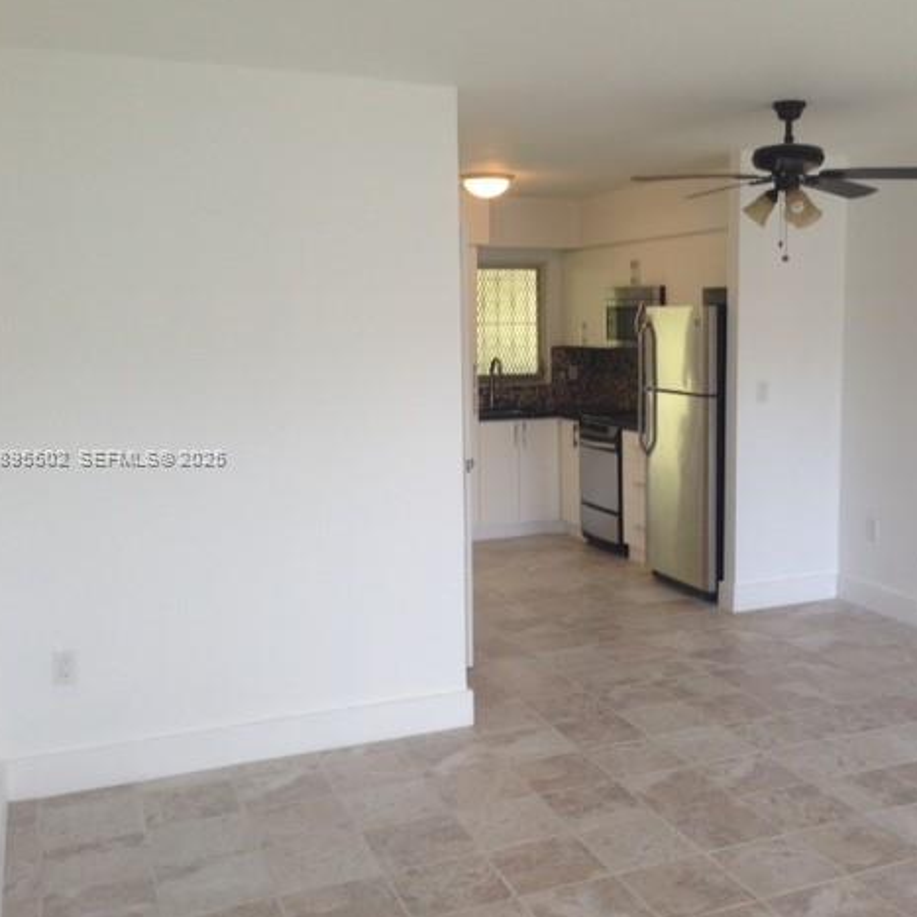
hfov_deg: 41.5
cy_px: 458
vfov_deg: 41.9
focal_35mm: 40
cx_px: 583
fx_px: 1199
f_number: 2.4
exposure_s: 1/40
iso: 64
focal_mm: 4.12
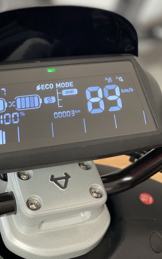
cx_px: 51
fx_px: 494
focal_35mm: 70
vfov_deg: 29.3
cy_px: 97
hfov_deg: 18.5
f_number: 2
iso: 100
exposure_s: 1/122
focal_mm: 6
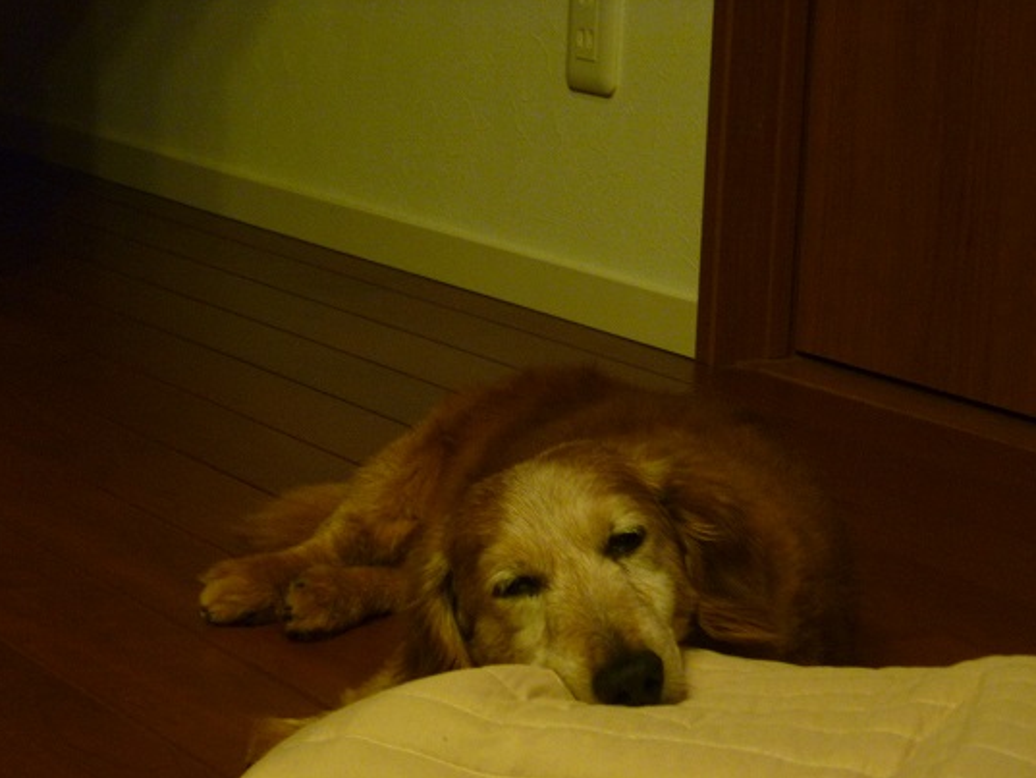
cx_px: 519
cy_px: 389
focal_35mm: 101
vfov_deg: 14.7
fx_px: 3023
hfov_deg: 19.4
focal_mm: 16.4
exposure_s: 1/8
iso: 400
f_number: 4.8
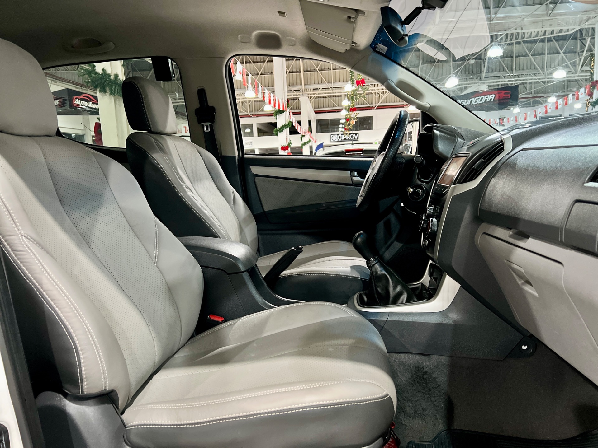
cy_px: 224
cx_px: 299
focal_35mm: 26
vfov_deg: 53.1
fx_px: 449
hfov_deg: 67.3
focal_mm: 5.7
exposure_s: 1/40
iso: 500
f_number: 1.5
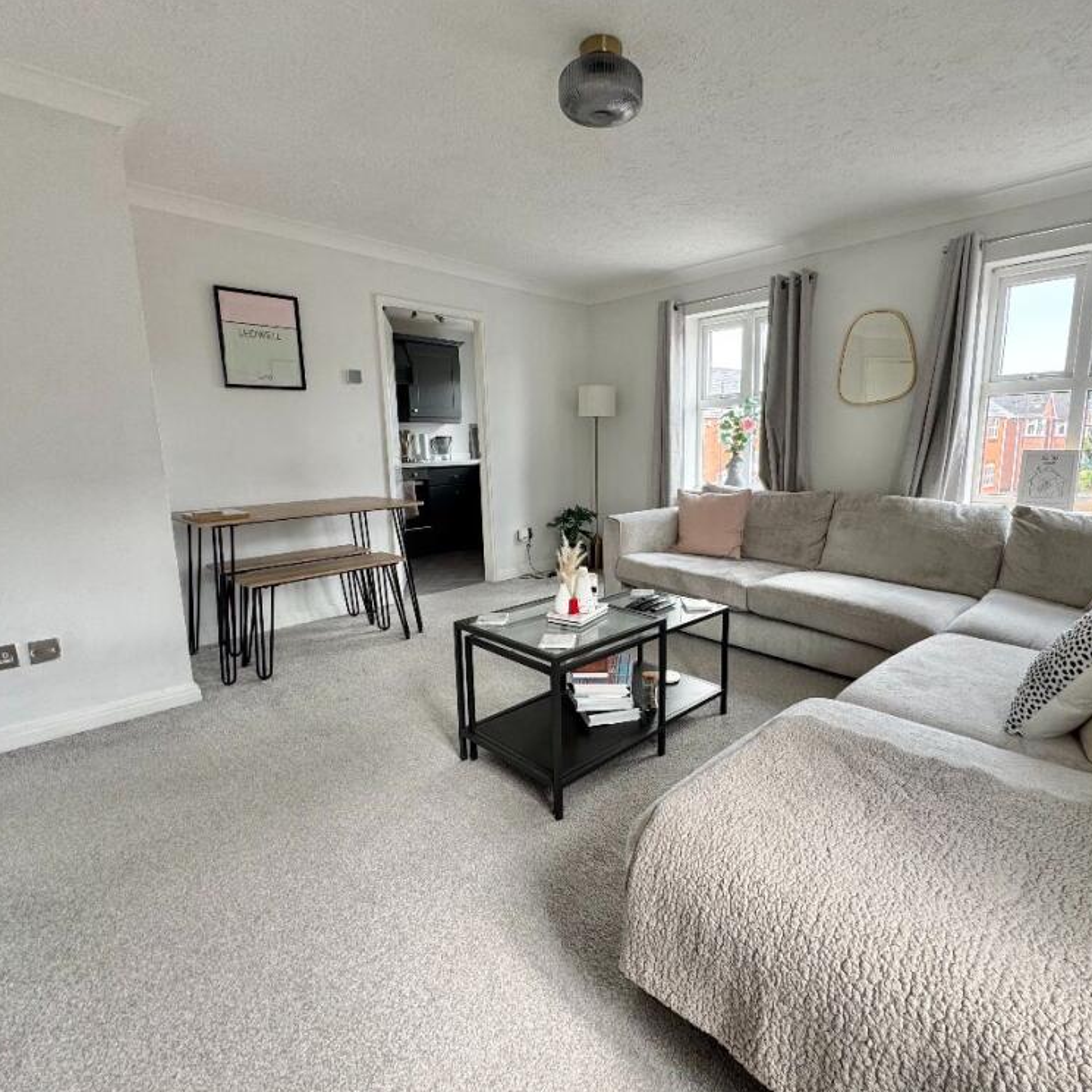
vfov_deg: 84.0
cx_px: 595
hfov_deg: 83.8
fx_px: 607
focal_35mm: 17
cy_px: 545
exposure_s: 1/99
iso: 100
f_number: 2.2
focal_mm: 2.22
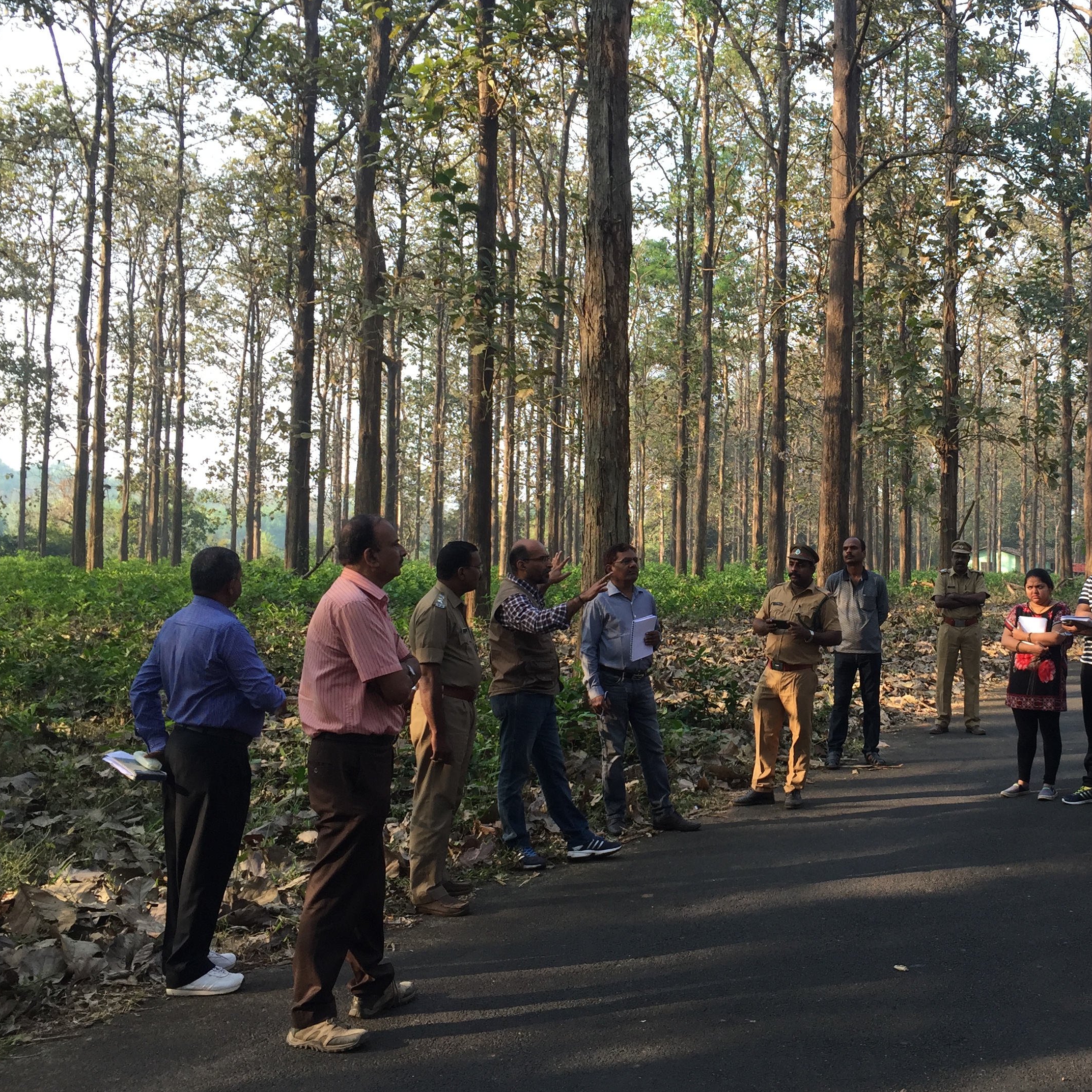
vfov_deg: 42.8
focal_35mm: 39
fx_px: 1392
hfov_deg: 41.7
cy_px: 521
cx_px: 801
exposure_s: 1/183
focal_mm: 4.15
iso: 32
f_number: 2.2
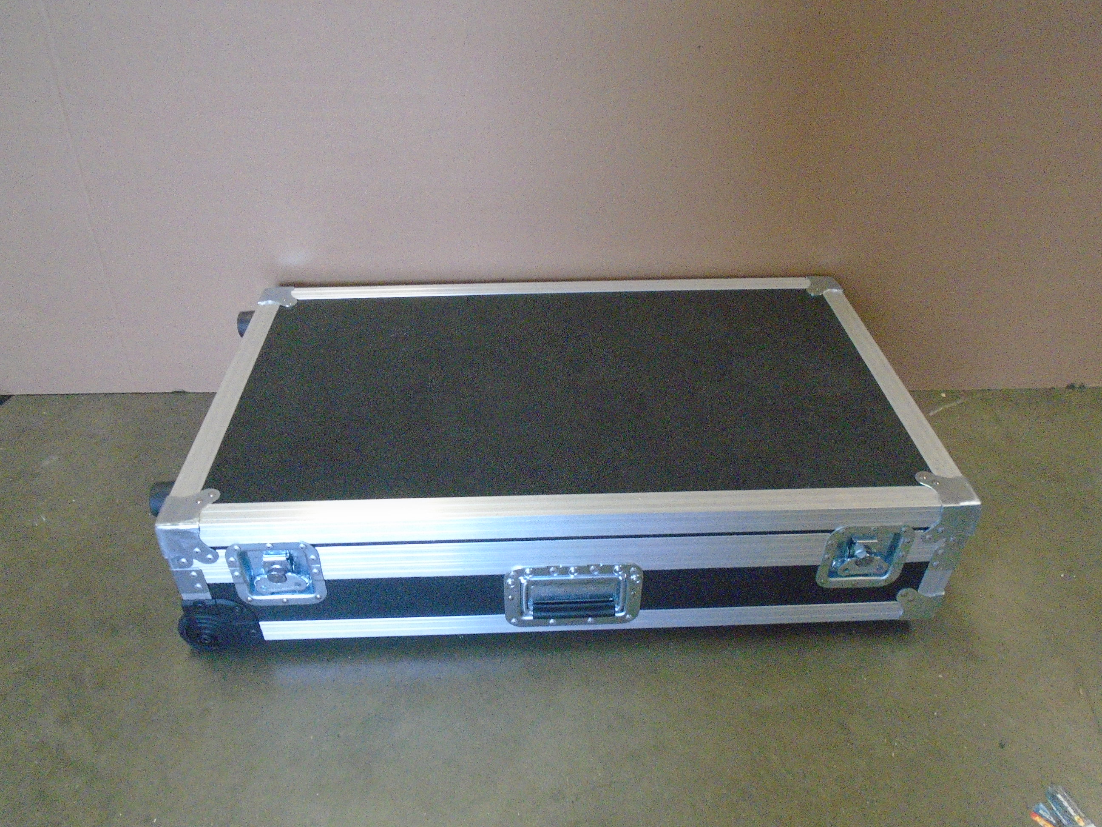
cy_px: 414
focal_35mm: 26
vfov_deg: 53.1
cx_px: 551
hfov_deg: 67.3
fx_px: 828
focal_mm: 4.6
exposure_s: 1/160
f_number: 3.2
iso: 800
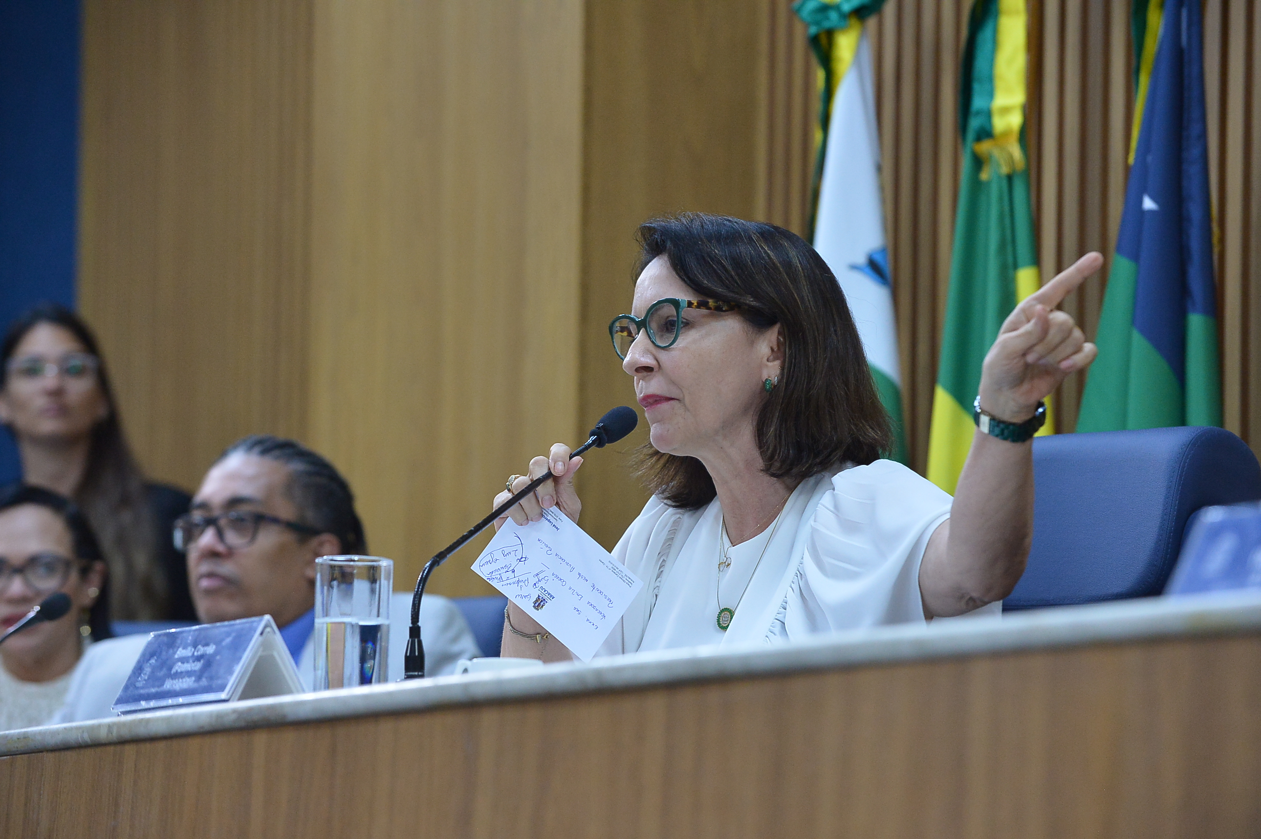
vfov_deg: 8.8
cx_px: 630
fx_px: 5426
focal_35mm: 155
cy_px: 420
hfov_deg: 13.3
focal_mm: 155
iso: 4000
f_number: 4
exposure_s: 1/250
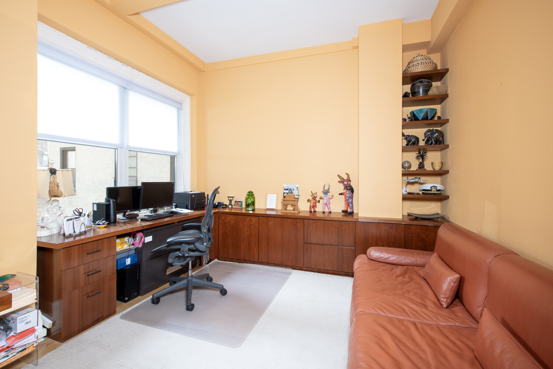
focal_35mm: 16
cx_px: 276
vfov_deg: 73.7
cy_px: 184
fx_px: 246
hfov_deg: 96.7
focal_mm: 16
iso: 200
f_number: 11
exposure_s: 1/5
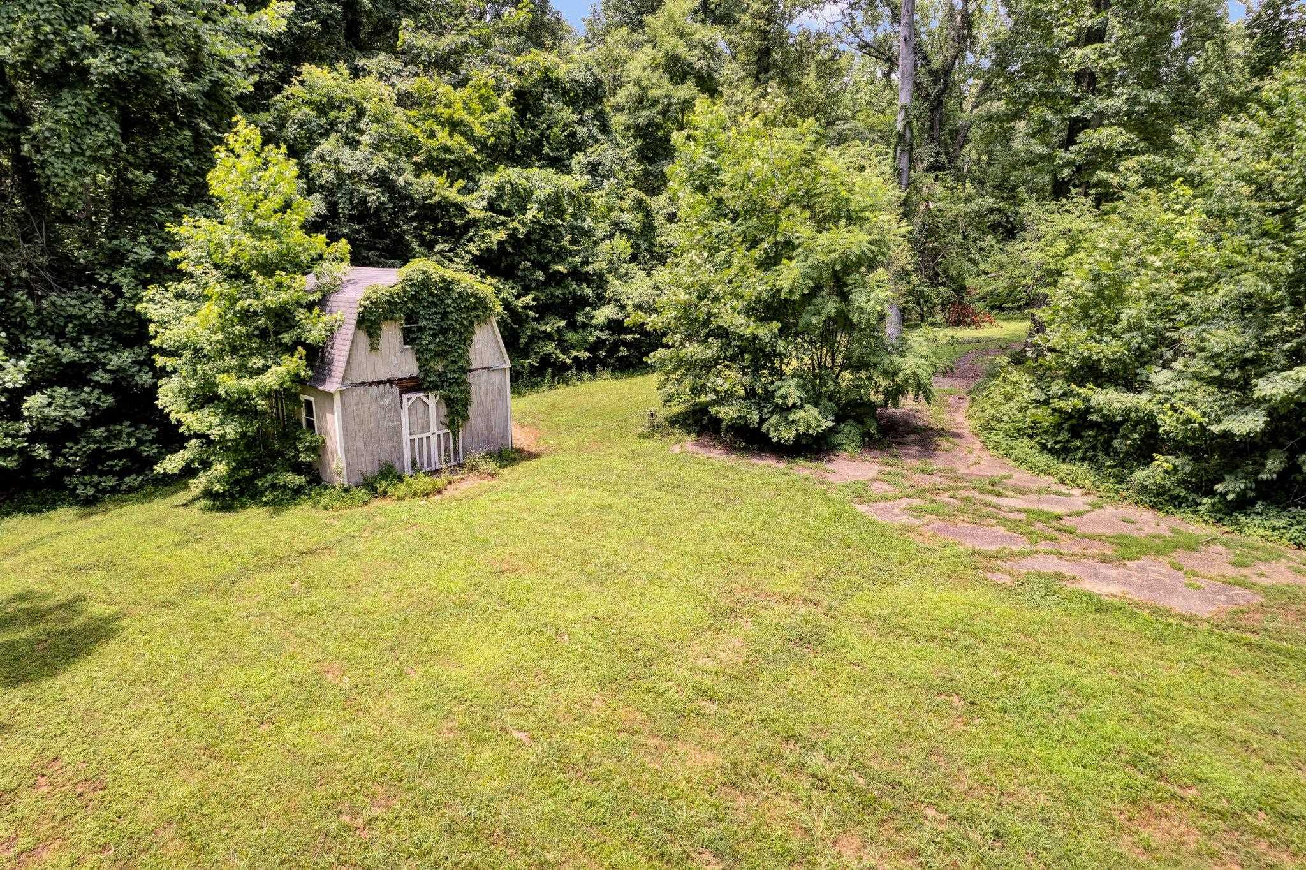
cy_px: 435
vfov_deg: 57.2
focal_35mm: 22
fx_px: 798
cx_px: 653
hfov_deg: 78.6
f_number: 2.8
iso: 100
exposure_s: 1/640
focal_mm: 8.4
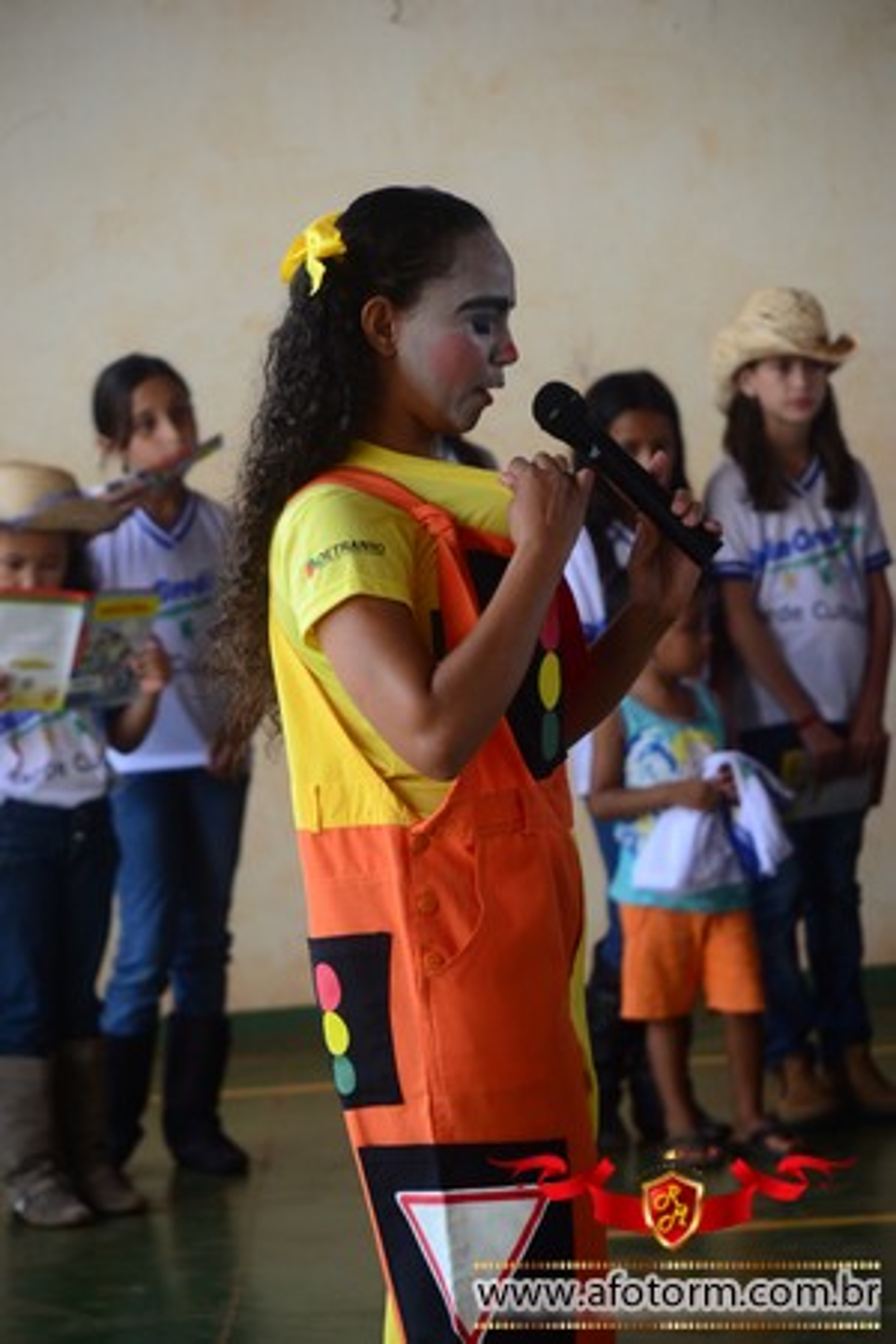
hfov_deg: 6.8
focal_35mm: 202
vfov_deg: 10.2
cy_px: 672
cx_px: 448
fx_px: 7559
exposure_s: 1/100
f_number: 5.6
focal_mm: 135
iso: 200
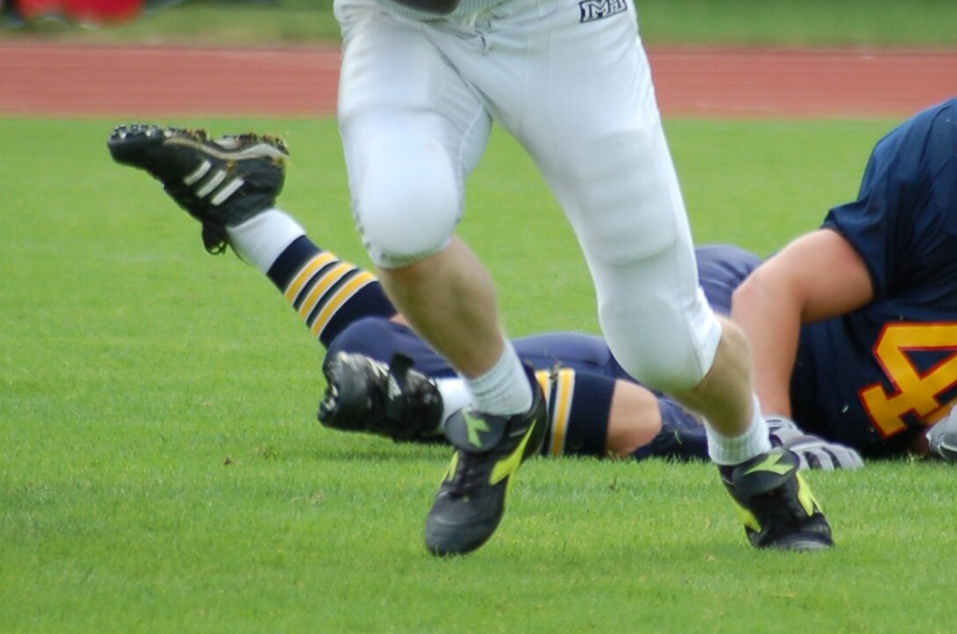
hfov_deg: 2.5
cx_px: 614
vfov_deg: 1.7
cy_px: 200
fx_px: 21592
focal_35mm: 814
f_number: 5.6
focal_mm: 270
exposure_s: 1/640
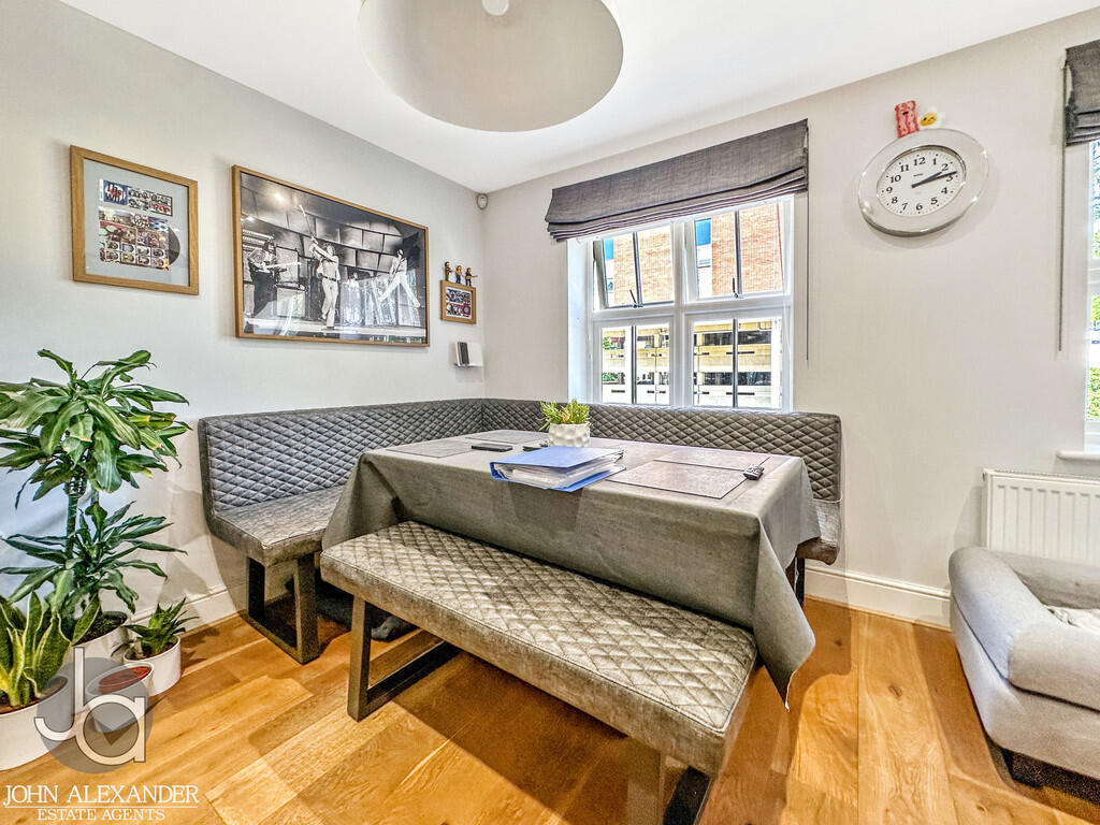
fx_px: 445
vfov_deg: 85.7
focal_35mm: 14
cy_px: 412
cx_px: 550
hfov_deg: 102.1
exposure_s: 1/100
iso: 100
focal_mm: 2.22
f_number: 2.2
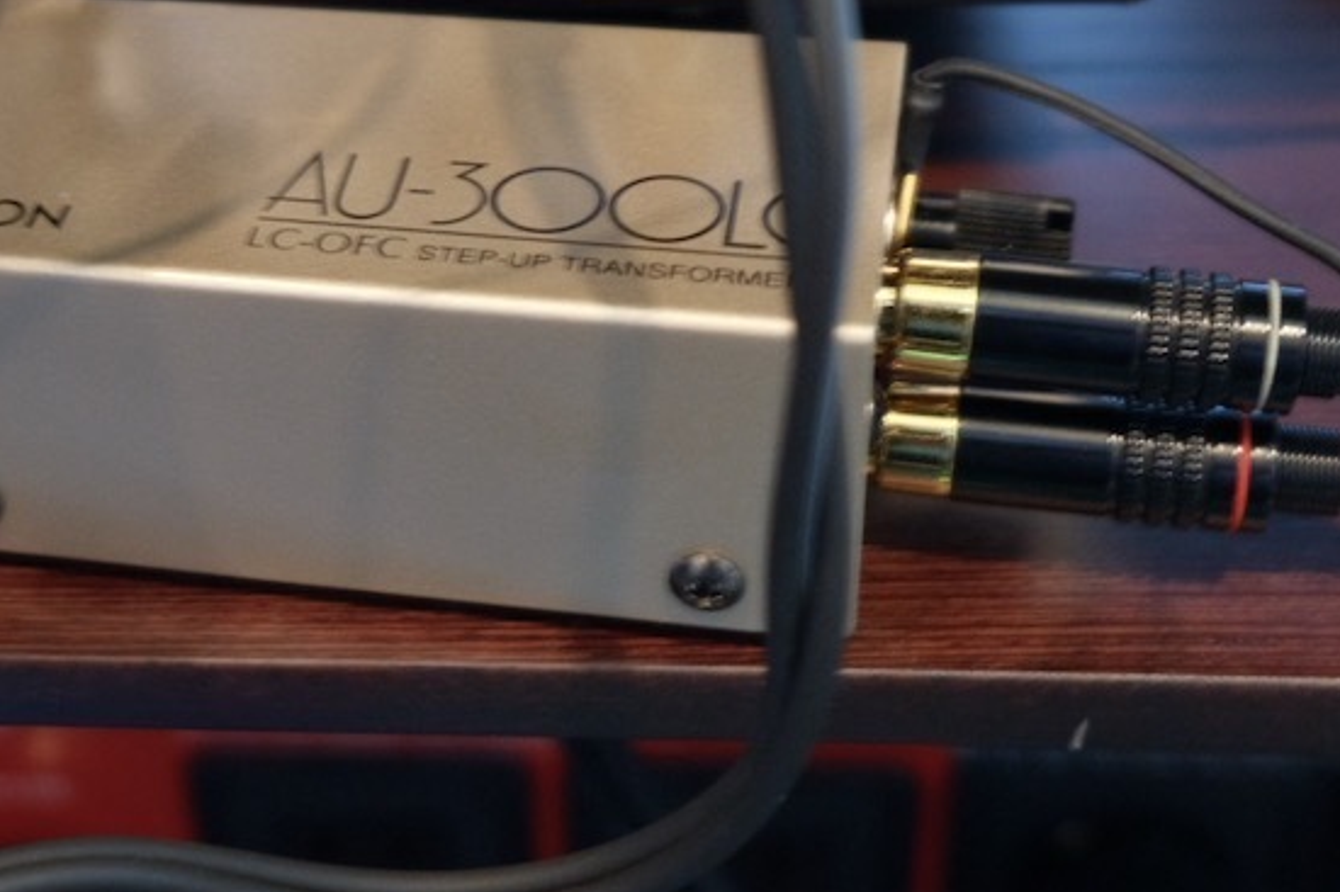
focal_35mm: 72
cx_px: 270
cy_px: 294
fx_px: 2679
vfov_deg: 18.9
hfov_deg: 27.5
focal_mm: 20.5
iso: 800
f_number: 3.2
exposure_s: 1/2.1
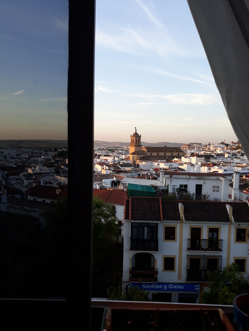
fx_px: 259
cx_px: 124
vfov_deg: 65.3
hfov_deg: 51.4
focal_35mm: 27
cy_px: 166
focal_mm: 3.71
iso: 40
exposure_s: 1/224
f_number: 1.7
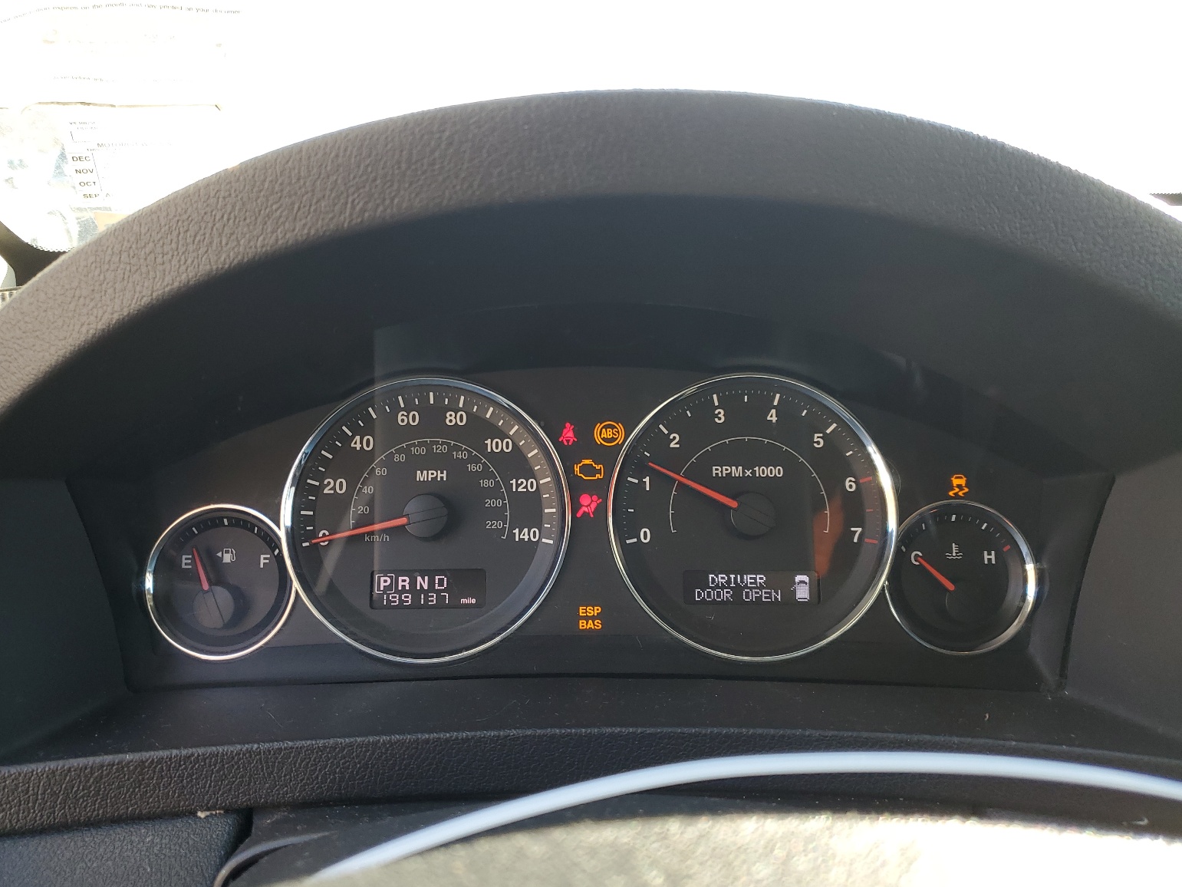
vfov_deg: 51.4
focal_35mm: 27
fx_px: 922
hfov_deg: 65.3
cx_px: 577
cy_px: 453
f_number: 1.5
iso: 50
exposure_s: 1/125
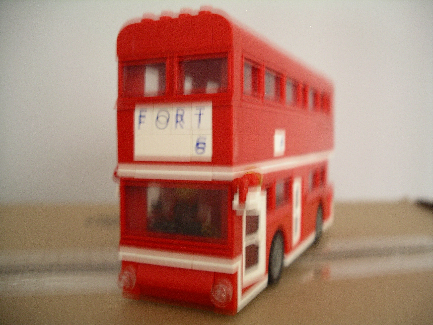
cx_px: 216
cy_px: 162
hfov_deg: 50.1
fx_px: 463
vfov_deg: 38.7
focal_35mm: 37
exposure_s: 1/5
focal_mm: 7.8
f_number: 2.8
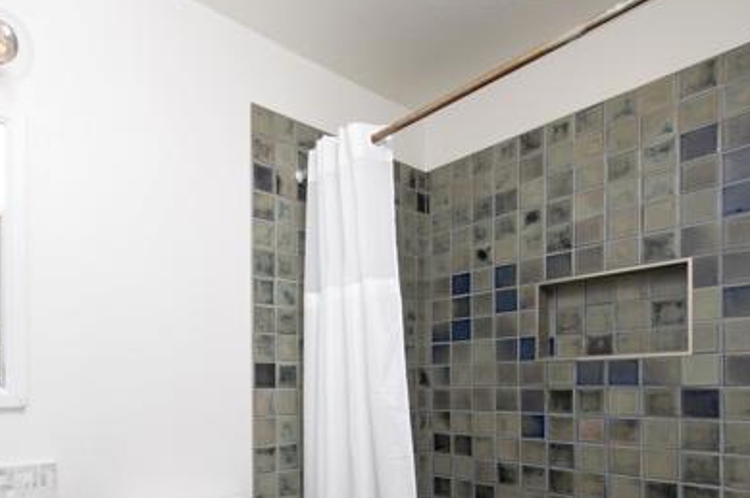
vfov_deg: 52.0
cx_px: 265
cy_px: 388
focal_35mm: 23
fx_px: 479
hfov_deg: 74.4
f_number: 7.1
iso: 320
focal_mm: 14
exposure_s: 1/250
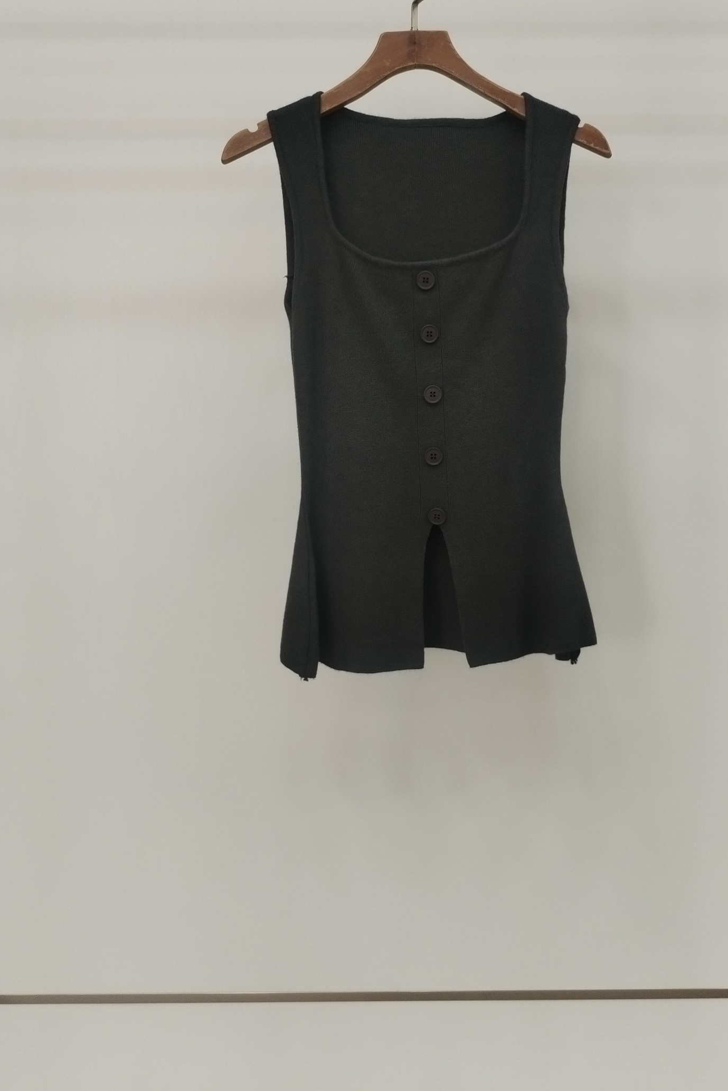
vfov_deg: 54.2
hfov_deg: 37.8
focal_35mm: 35
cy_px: 463
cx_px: 408
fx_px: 1061
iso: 212
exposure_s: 1/120
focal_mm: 4.75
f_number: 1.8
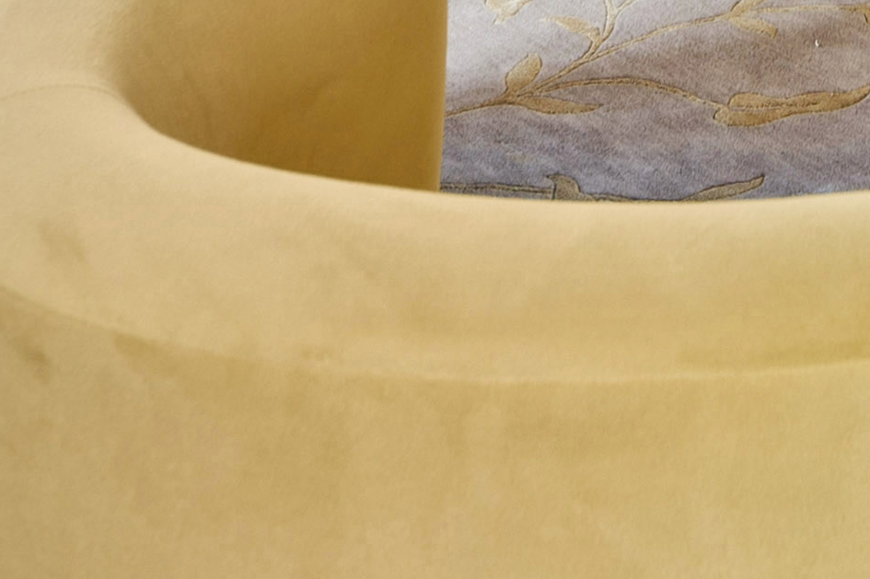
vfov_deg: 11.0
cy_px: -969
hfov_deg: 19.3
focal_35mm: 96
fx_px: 2319
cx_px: 1199
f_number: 7.1
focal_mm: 15
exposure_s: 4
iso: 200
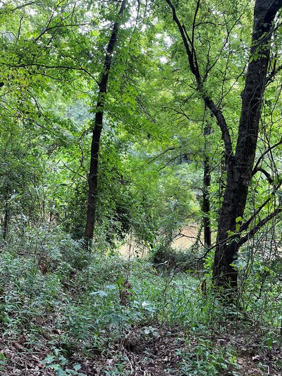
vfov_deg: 59.9
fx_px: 326
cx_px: 122
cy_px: 206
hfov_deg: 46.6
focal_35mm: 30
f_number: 1.6
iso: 100
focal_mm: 5.1
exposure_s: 1/121
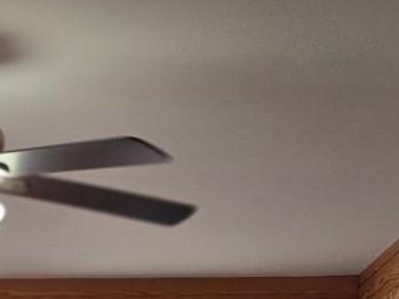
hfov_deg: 15.8
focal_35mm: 120
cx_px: -68
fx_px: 1383
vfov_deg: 10.9
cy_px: 654
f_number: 1.7
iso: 200
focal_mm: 6.3
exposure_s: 1/120
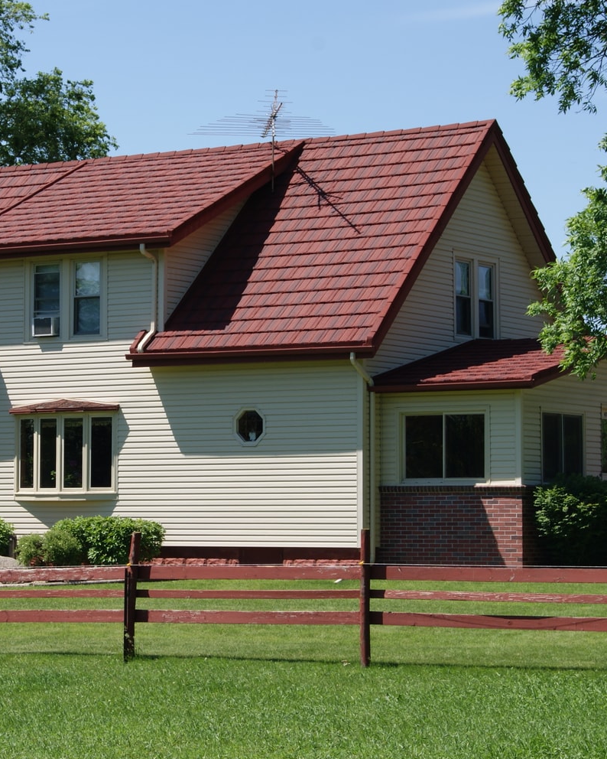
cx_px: 127
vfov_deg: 16.5
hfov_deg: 13.2
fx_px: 2620
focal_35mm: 117
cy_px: 382
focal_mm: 55
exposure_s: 1/125
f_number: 11
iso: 100
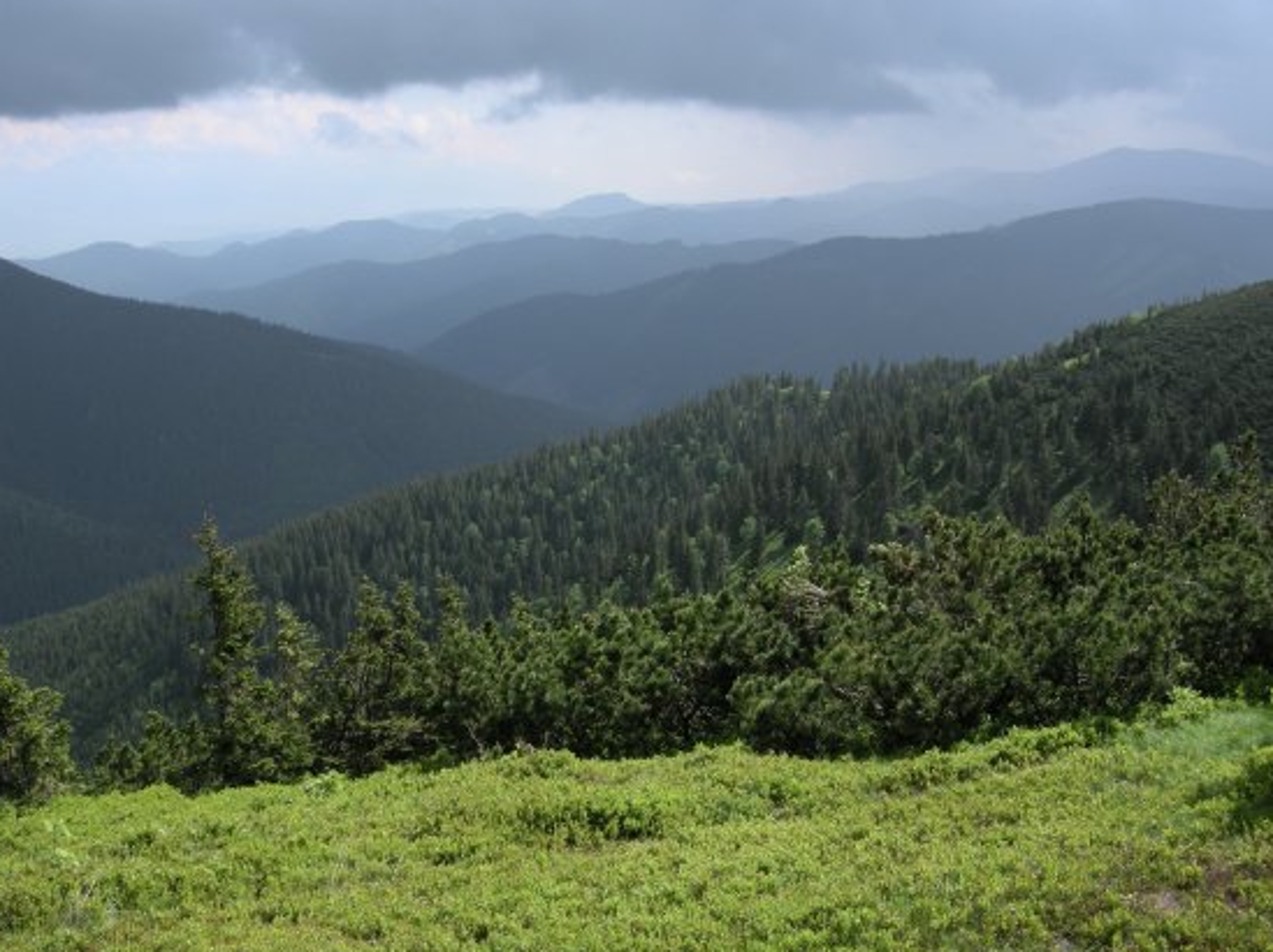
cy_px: 426
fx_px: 1544
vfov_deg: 34.3
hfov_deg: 44.8
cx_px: 608
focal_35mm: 42
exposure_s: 1/196
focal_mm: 7.5
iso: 64
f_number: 5.4
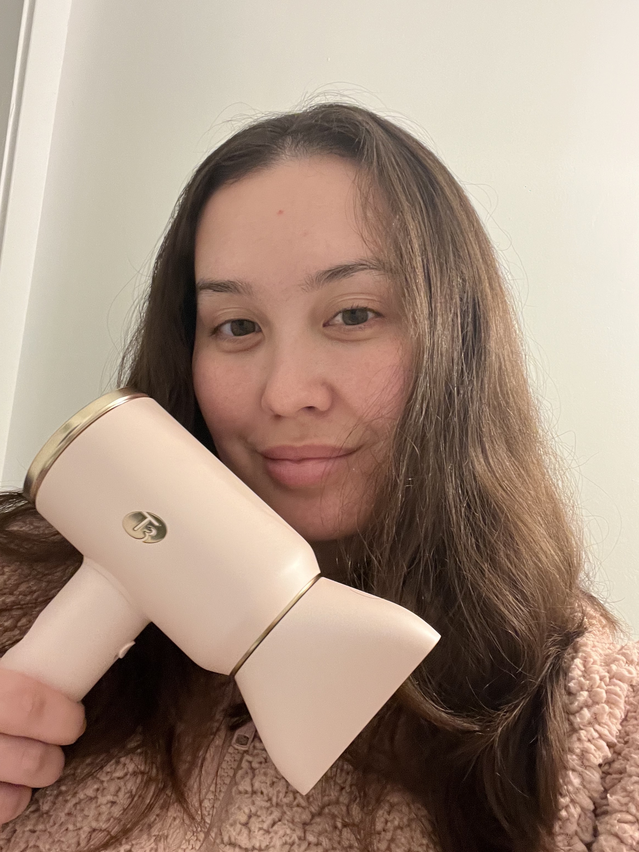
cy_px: 426
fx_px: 738
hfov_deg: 46.8
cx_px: 320
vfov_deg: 60.0
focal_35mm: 30
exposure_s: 1/30
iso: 500
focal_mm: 2.71
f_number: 2.2
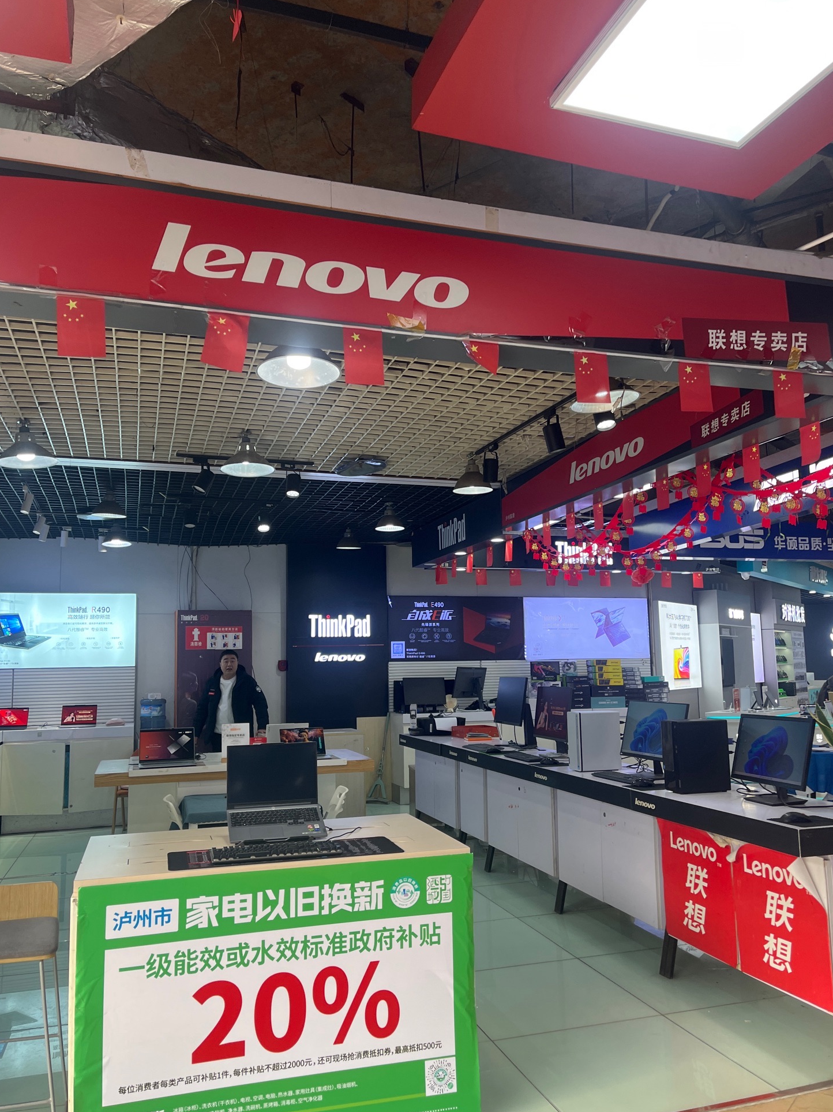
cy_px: 561
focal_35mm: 27
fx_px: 866
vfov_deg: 65.3
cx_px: 416
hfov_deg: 51.3
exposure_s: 1/122
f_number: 1.6
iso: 64
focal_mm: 5.1
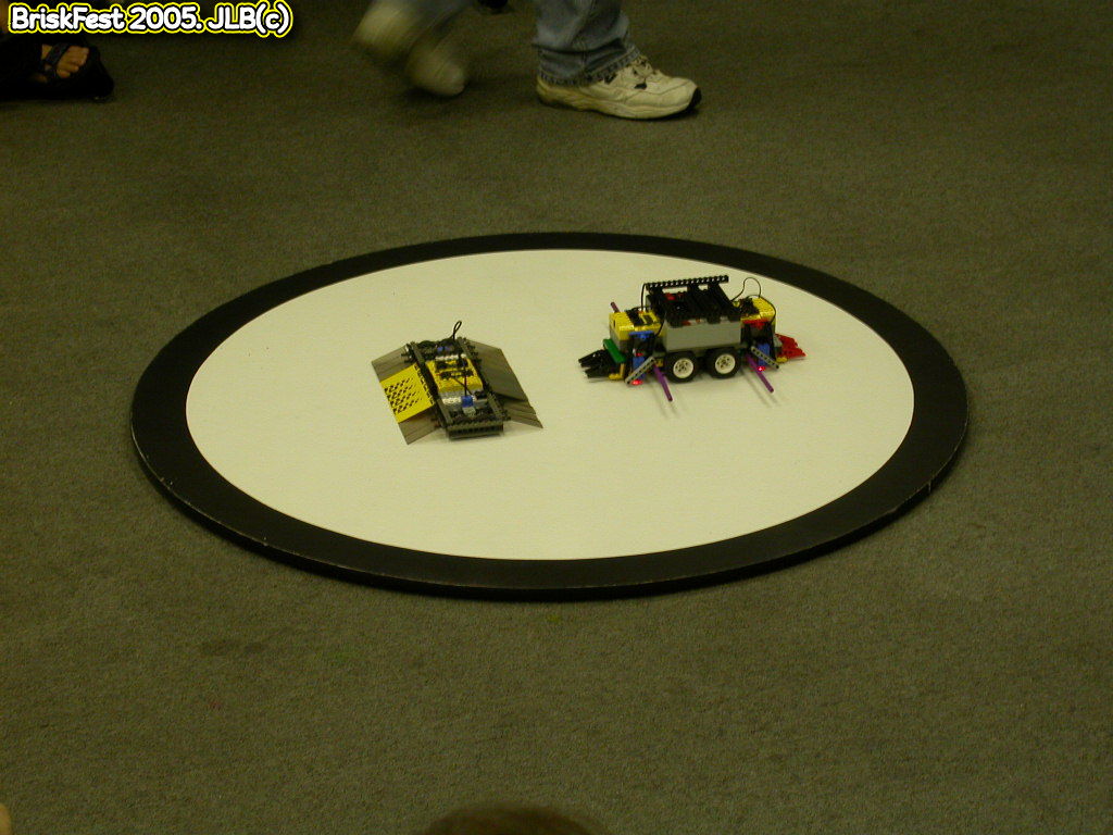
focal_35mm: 111
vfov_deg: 13.3
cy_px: 418
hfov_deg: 17.7
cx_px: 556
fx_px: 3569
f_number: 4.2
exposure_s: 1/13.9
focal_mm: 23.1
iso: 100
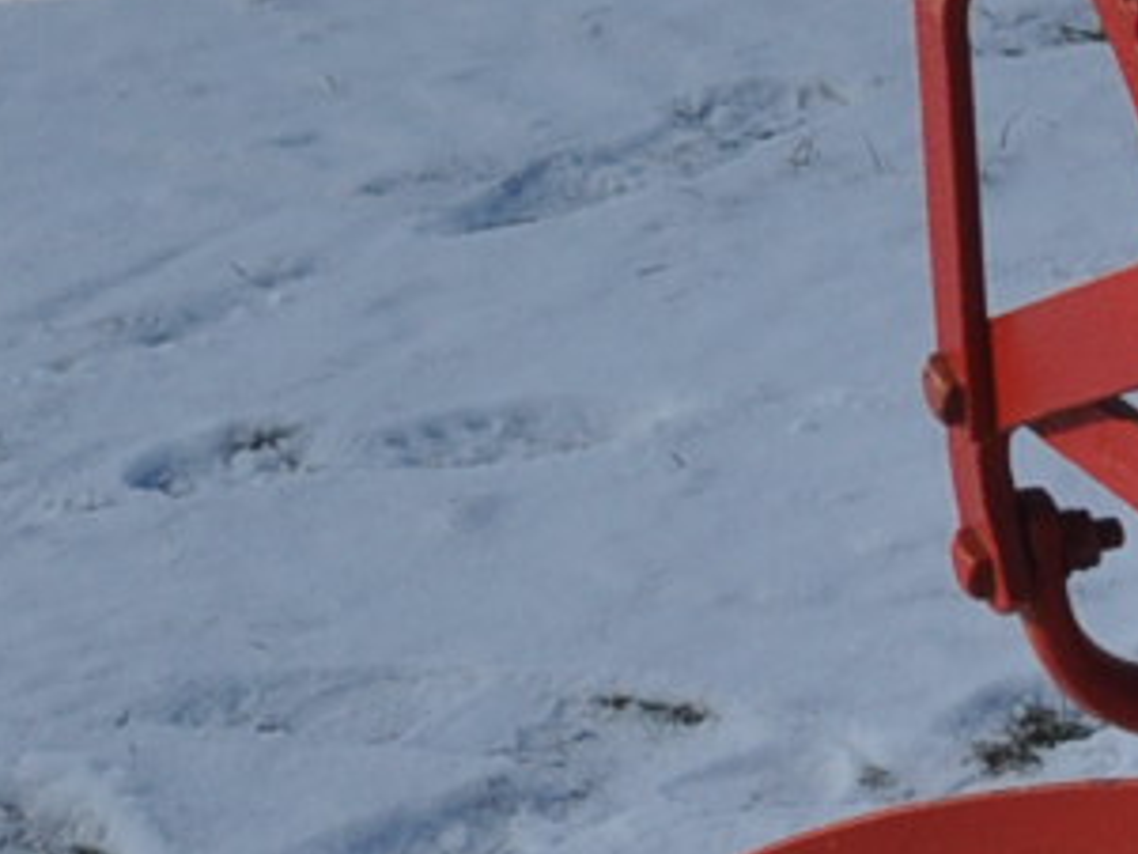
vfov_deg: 6.0
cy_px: 1436
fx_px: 8090
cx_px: 2881
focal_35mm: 246
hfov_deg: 7.4
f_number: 11
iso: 200
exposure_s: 1/500
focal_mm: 24
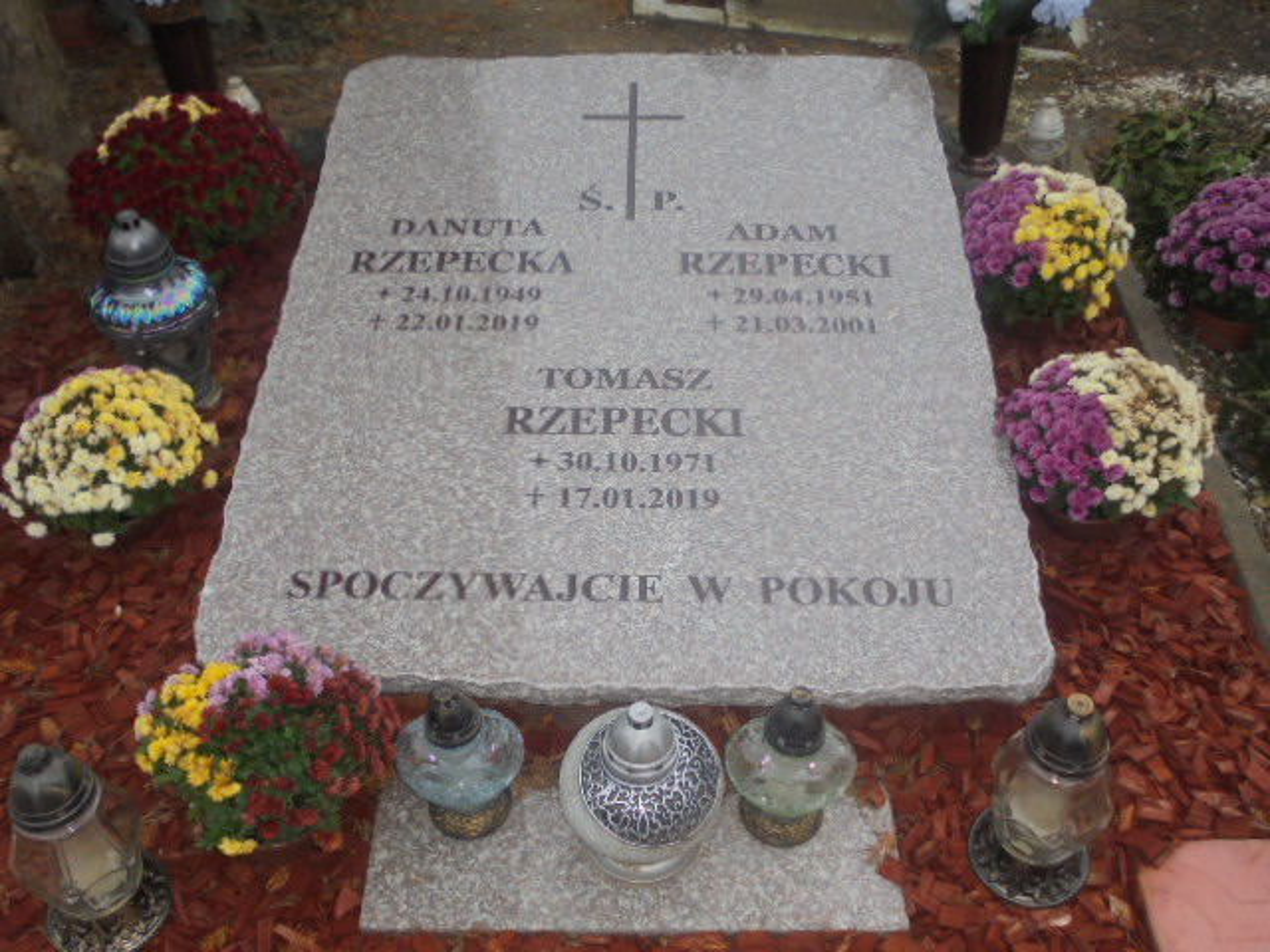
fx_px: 1247
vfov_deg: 41.8
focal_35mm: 34
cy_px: 476
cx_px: 635
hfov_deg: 54.0
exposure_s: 1/50
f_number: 4
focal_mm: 6.1
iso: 100
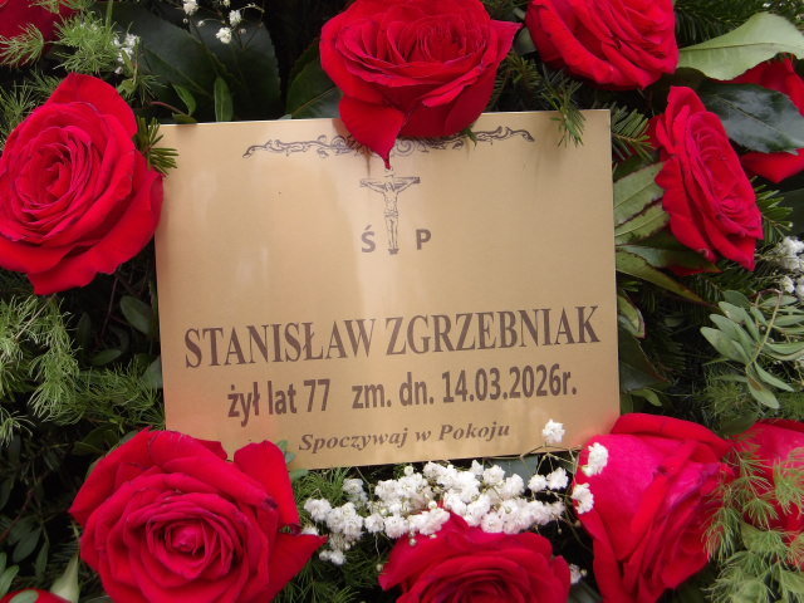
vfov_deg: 27.5
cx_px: 402
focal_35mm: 53
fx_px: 1231
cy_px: 302
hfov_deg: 36.2
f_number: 4.2
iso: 100
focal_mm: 9.4
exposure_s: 1/204
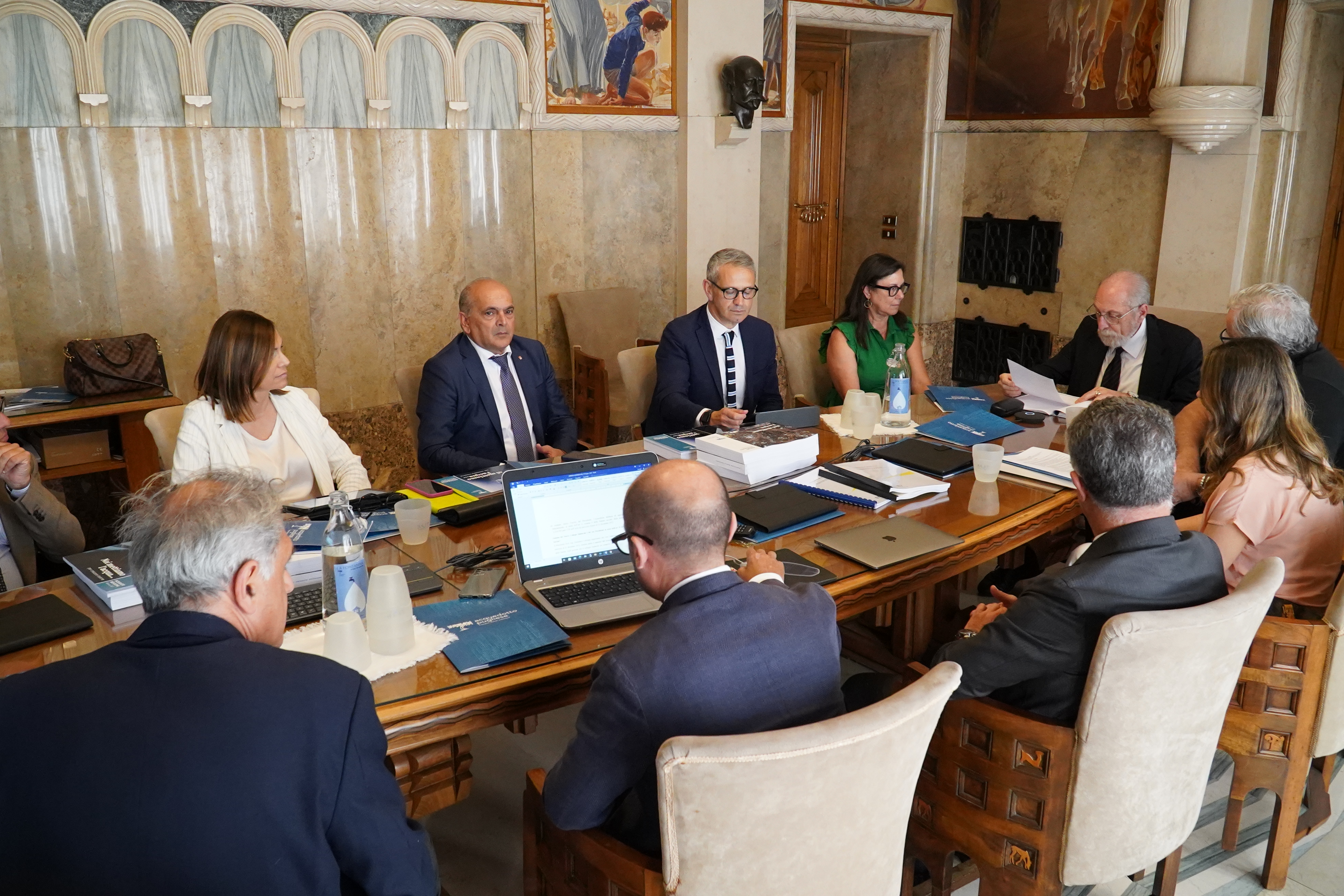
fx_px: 1008
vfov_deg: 47.9
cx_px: 672
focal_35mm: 27
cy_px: 448
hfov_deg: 67.4
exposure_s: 1/160
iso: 5000
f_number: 5.6
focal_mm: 18
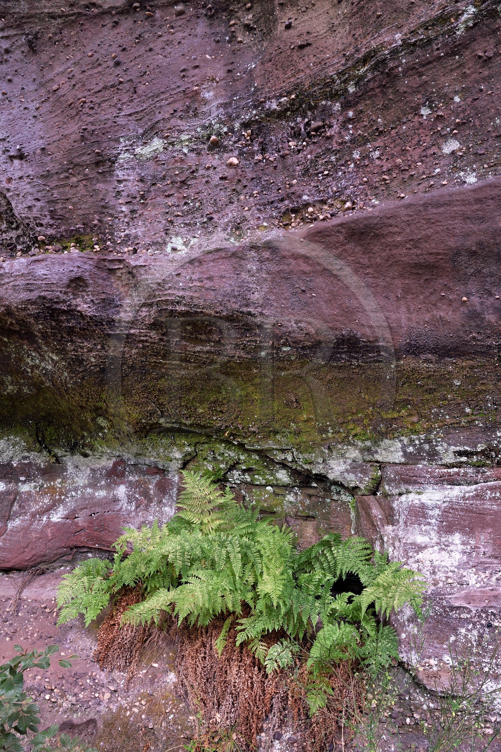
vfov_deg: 48.5
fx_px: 836
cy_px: 376
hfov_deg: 33.4
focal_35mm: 40
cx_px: 250
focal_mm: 40
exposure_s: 1/50
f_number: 7.1
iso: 800
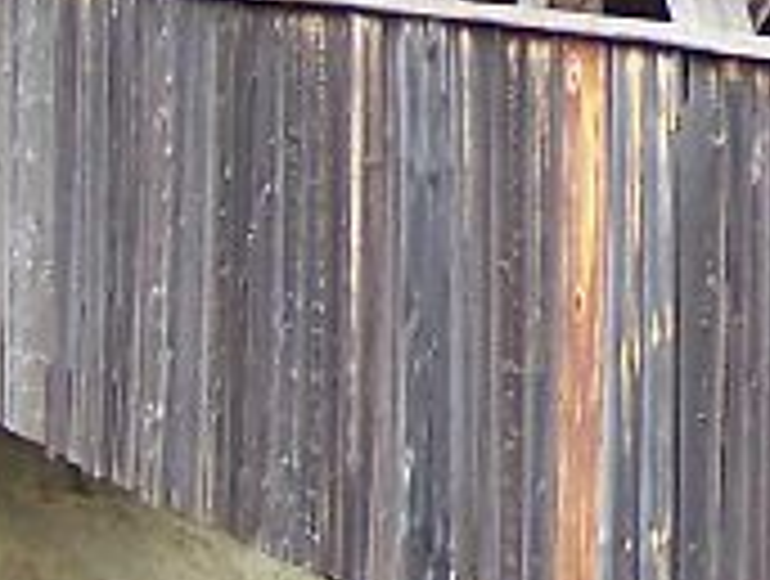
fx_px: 4347
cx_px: 1054
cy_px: -92
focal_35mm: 195
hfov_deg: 9.9
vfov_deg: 7.6
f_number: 2.8
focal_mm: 6.3
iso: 80
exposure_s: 1/60
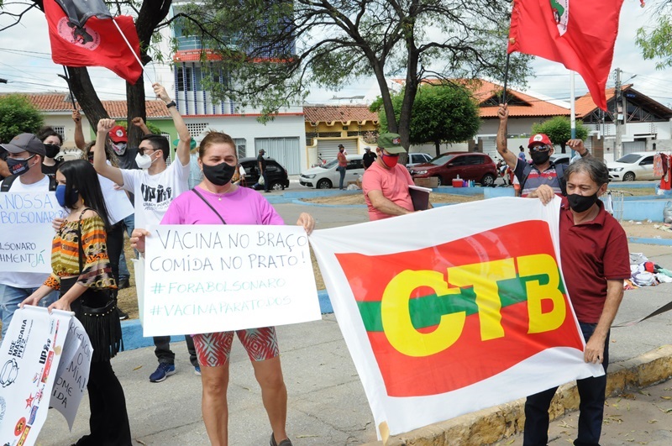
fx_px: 783
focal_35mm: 42
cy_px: 223
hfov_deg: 46.5
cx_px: 336
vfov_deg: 31.8
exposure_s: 1/640
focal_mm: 28
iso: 1000
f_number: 13
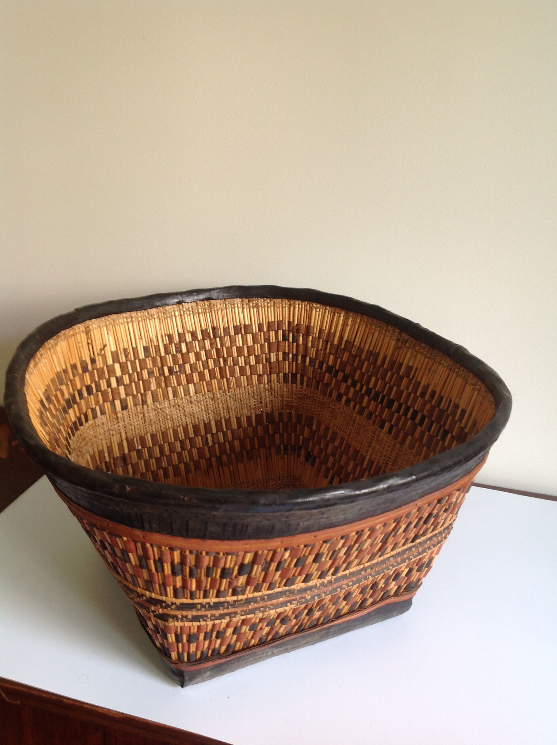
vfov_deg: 52.7
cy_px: 372
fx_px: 753
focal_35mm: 35
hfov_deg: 40.6
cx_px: 278
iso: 64
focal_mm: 4.28
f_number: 2.4
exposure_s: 1/15
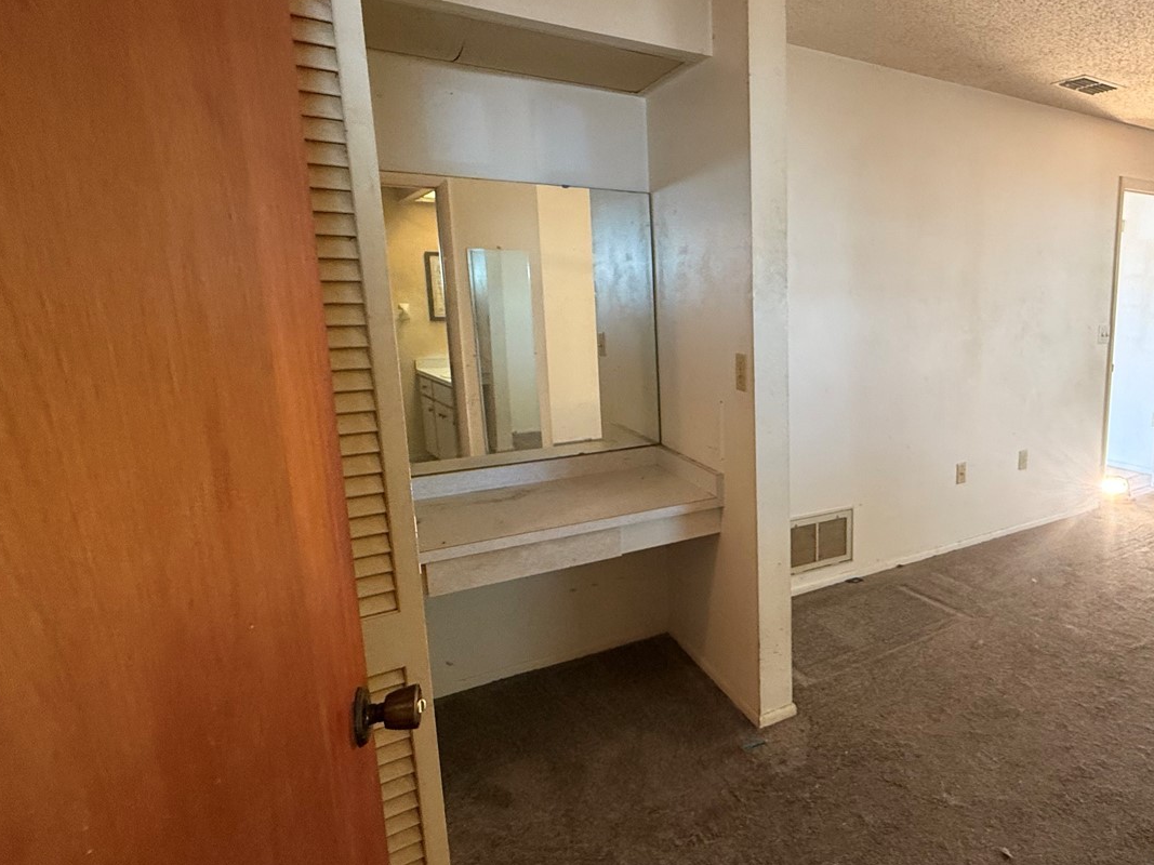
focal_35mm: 21
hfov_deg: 74.6
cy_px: 411
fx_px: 700
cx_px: 834
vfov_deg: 63.4
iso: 320
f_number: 2.2
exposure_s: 1/60
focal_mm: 2.22
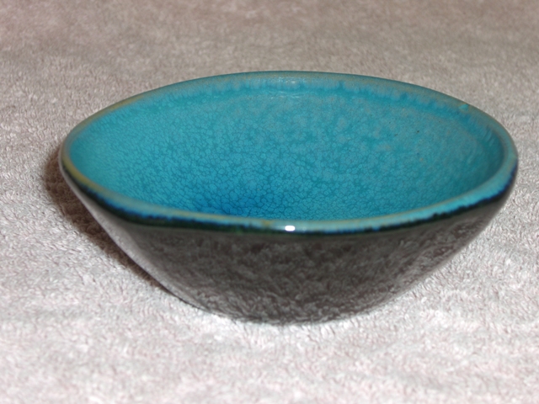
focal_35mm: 78
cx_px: 270
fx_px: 1215
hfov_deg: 25.0
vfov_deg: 18.9
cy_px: 202
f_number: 4.3
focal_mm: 16.3
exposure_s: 1/60
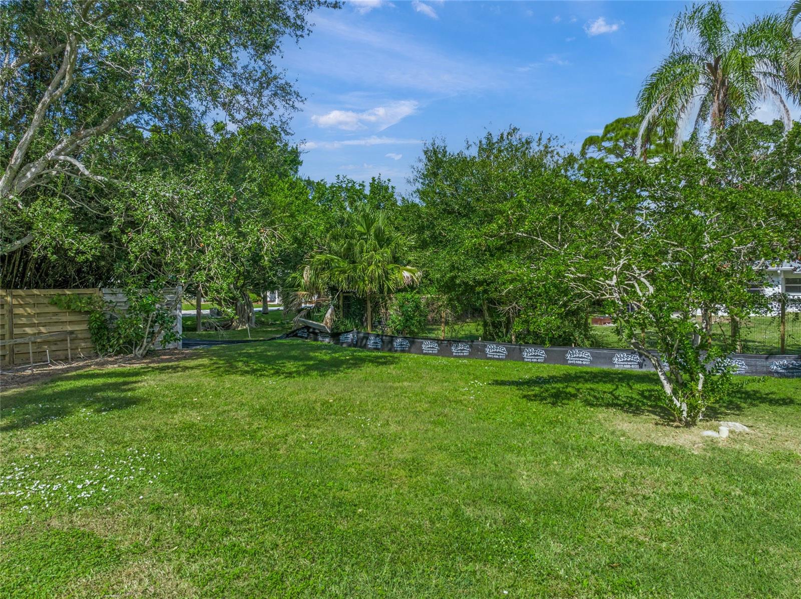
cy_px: 300
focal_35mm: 24
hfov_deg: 71.6
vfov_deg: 56.7
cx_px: 400
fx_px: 555
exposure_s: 1/1600
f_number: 2.8
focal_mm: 12.29
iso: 100
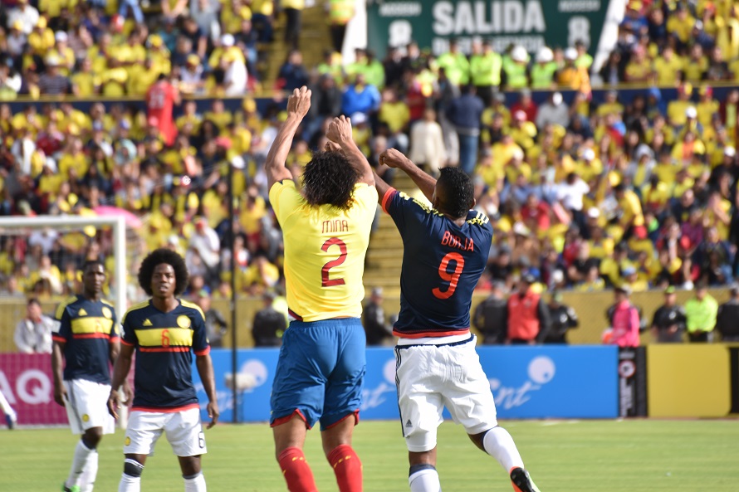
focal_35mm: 450
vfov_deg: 3.1
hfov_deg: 4.6
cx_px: 370
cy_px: 246
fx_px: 9235
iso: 200
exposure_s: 1/640
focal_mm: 300
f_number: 6.3
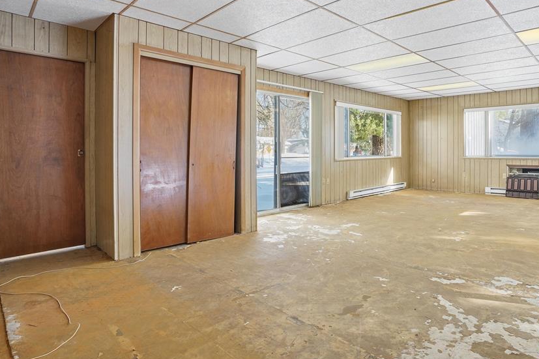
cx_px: 328
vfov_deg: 59.2
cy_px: 153
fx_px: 314
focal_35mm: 21
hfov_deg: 80.1
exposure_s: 1/500
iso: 800
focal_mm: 16
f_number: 8
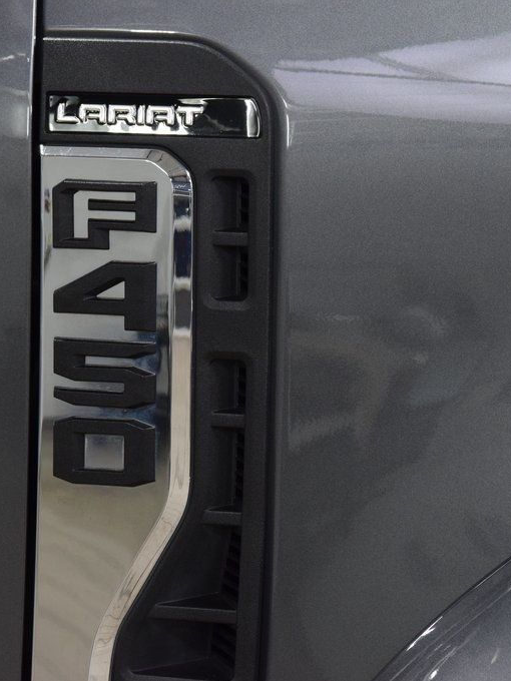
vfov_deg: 13.0
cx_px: 139
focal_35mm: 152
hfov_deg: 9.7
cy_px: 341
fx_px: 2992
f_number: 7.1
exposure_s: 1/30
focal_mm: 70
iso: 1250
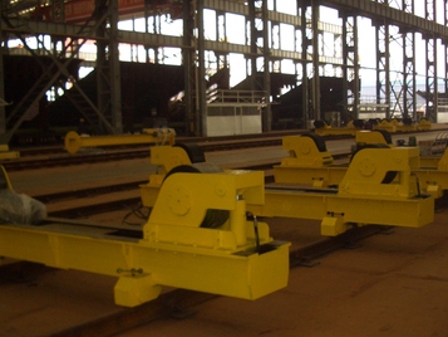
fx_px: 634
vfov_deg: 29.7
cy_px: 191
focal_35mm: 49
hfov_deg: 38.9
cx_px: 237
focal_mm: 5.8
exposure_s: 1/60
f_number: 2.6
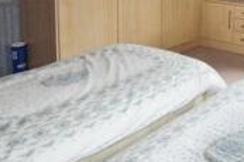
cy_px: 30
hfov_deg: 33.7
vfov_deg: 28.9
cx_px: 303
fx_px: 307
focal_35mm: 45
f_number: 5.6
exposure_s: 1/125
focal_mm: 11
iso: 800
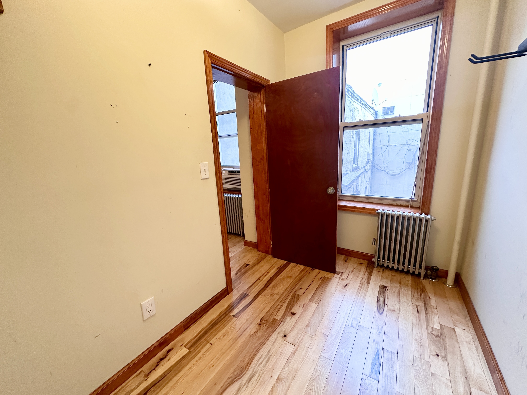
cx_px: 264
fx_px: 213
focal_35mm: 14
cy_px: 198
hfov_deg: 102.1
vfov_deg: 85.7
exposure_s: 1/60
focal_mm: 2.22
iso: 160
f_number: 2.2
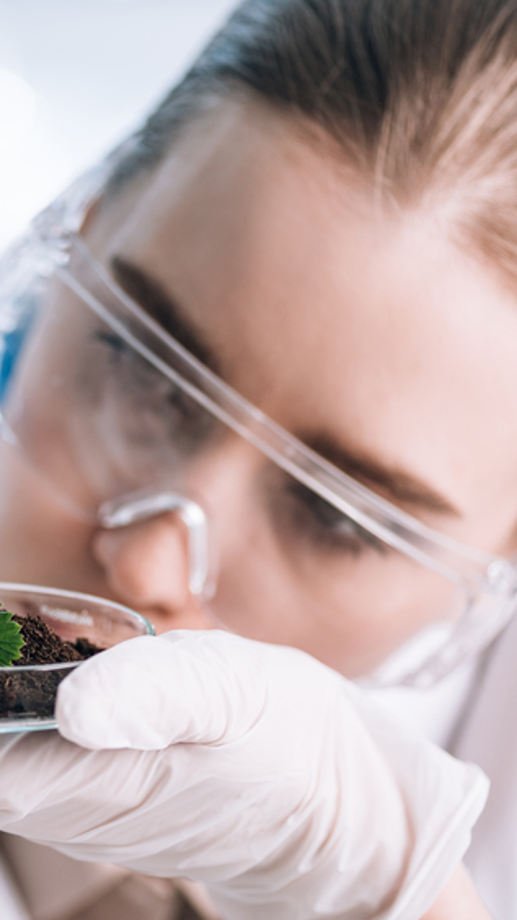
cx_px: 32
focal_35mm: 195
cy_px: 505
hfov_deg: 6.2
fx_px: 4755
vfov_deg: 11.0
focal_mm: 105
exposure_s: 1/200
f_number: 3.5
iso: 160
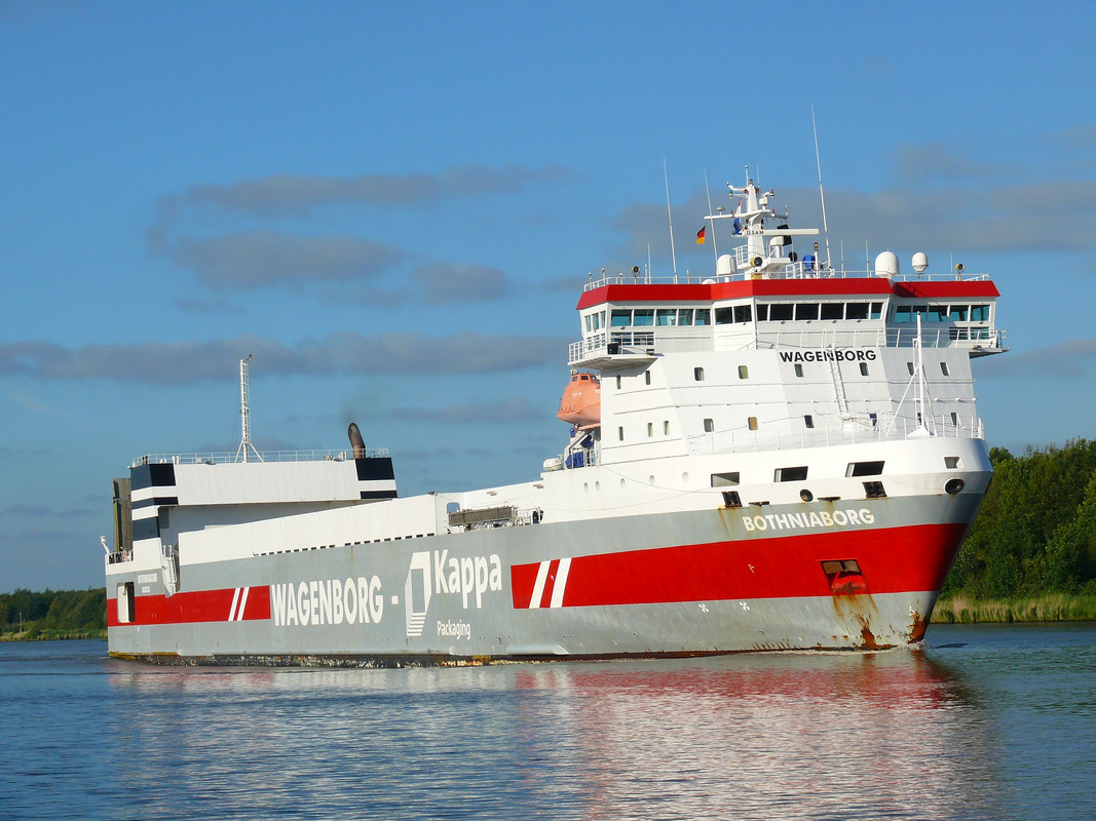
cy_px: 410
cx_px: 548
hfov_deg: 18.9
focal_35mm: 104
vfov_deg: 14.2
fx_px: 3292
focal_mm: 22
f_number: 7.1
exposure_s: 1/500
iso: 100
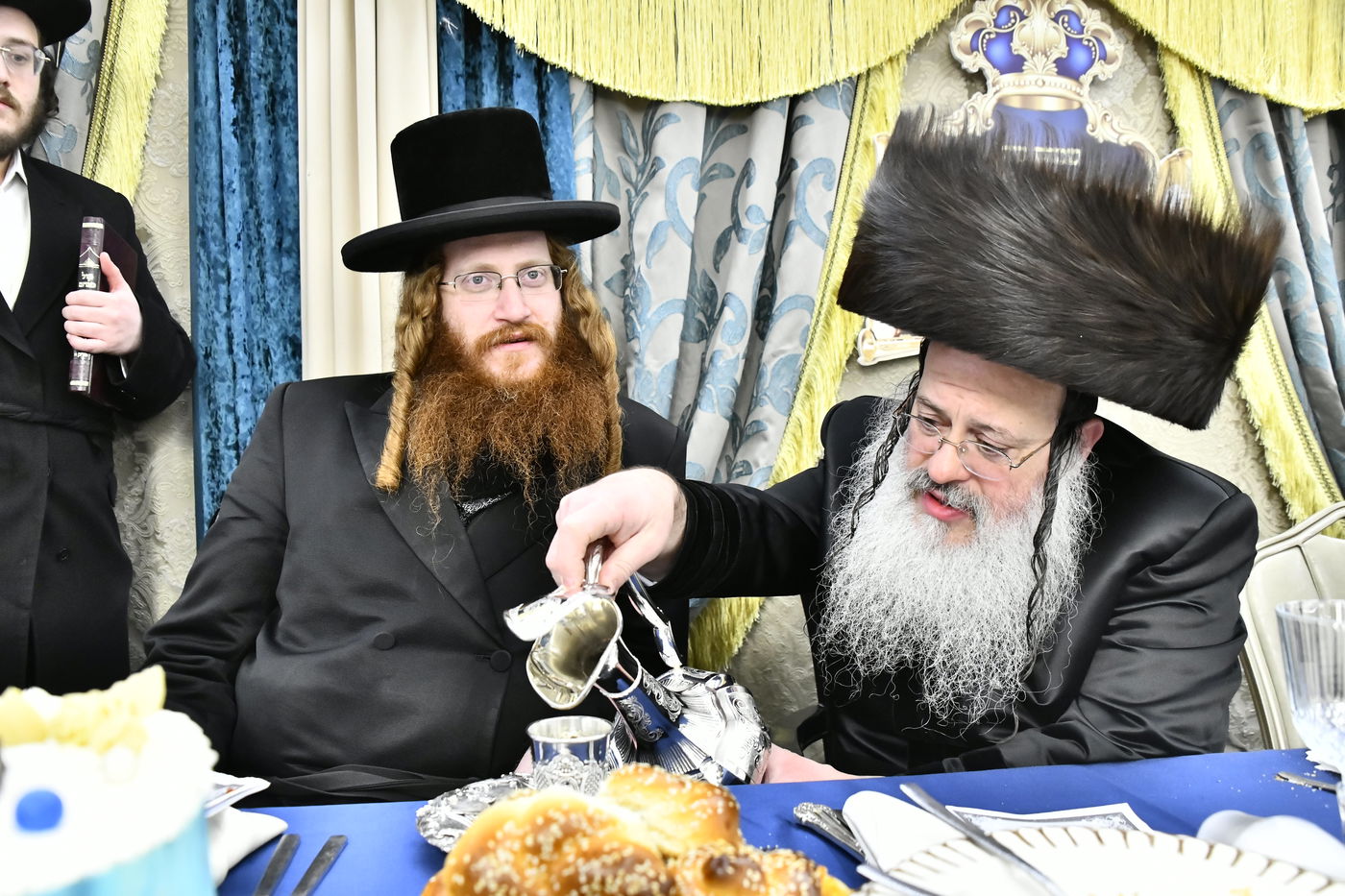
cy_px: 448
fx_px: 1195
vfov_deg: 41.1
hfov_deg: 58.7
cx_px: 672
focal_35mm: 32
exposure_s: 1/125
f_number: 5.6
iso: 4000
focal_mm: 32
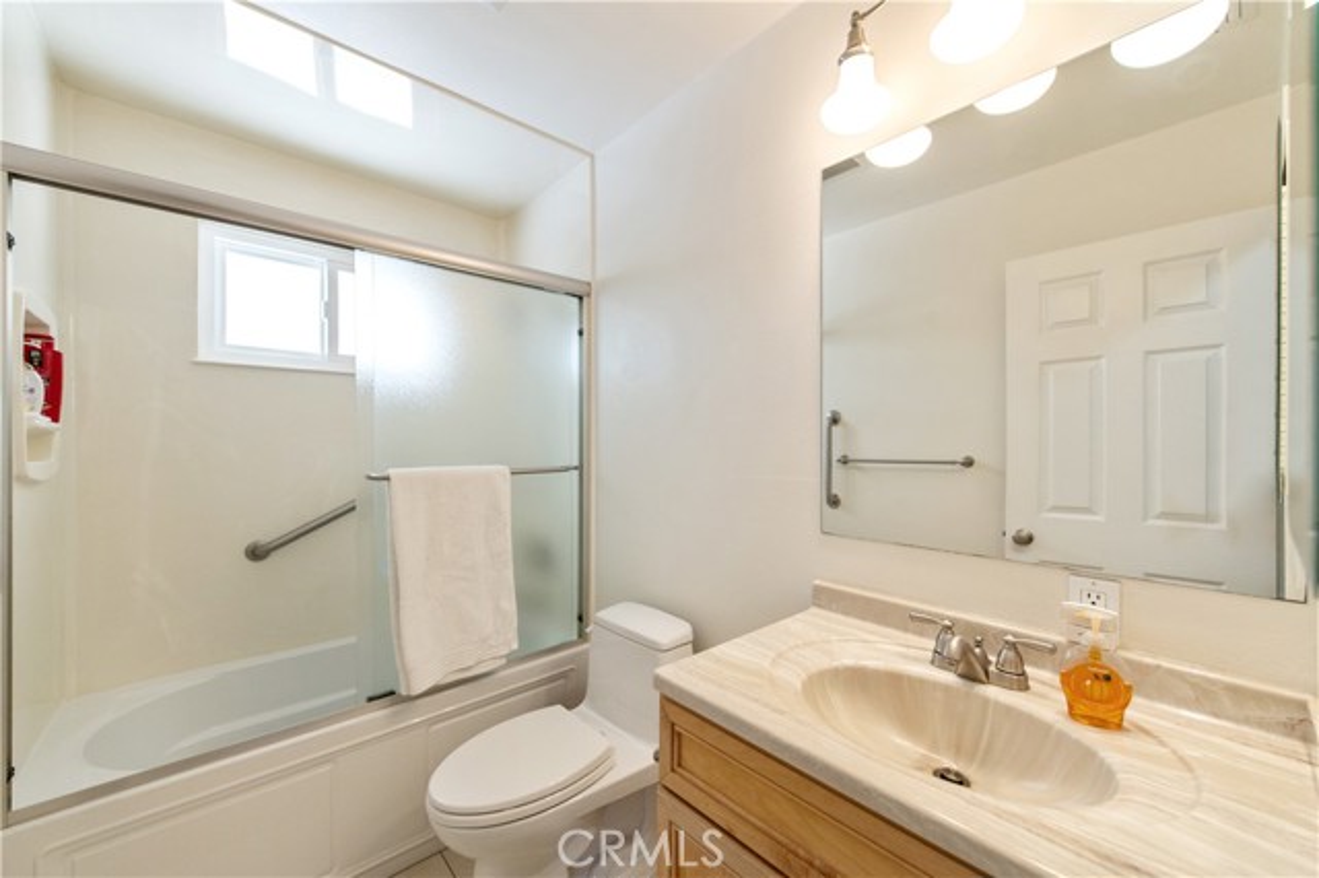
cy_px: 439
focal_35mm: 14
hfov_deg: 104.3
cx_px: 660
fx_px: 513
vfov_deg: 81.1
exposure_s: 1/250
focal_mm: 14
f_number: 4
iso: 400
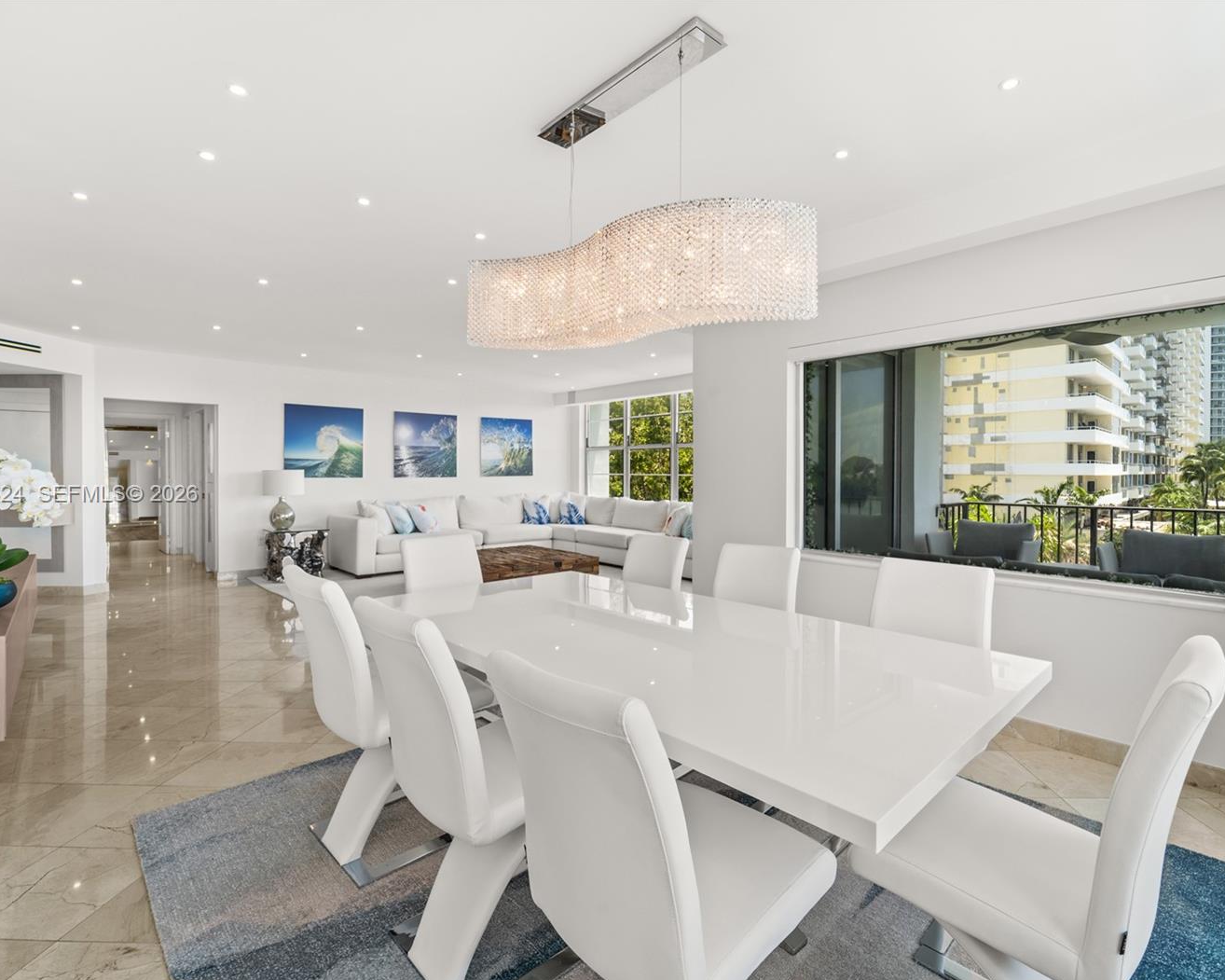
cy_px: 495
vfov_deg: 80.4
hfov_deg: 93.0
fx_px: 580
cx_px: 654
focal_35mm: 16
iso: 250
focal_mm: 14
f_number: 11
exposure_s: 1/6
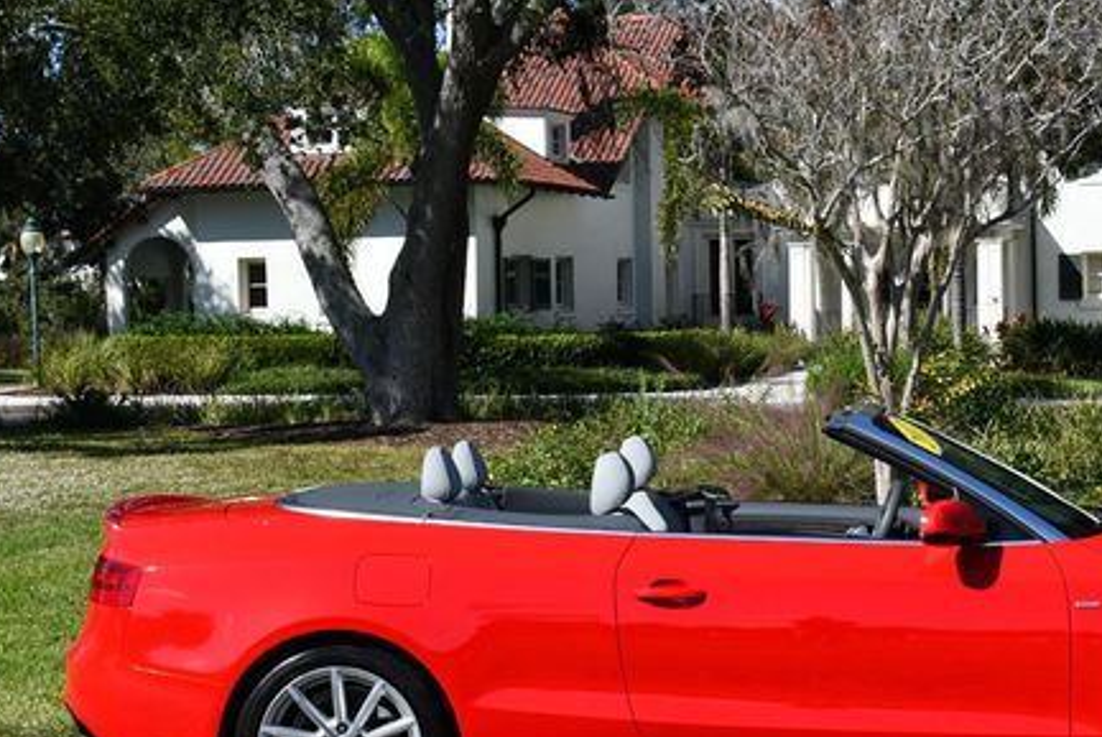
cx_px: 781
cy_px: 421
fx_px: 2451
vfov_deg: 17.1
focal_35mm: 80
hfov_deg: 25.1
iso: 100
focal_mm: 27
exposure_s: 1/320
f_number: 9
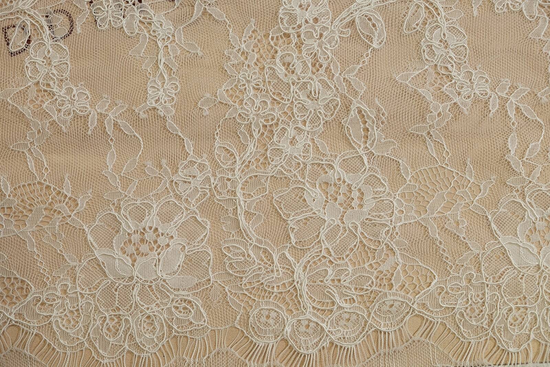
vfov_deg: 22.3
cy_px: 184
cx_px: 275
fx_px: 932
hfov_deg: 32.9
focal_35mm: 61
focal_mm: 40.7
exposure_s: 1/140
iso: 200
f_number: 5.6
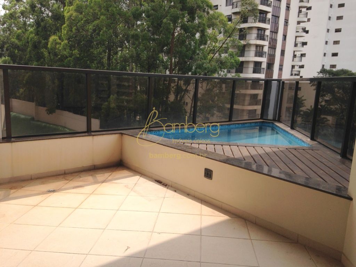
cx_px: 178
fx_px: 339
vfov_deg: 42.9
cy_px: 134
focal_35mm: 33
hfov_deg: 55.4
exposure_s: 1/1466
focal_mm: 4.12
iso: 50
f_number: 2.4
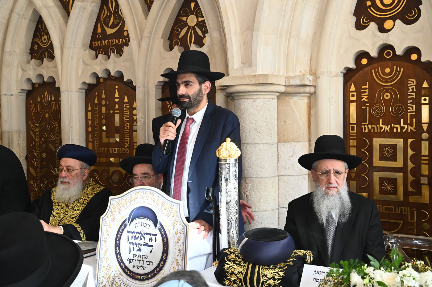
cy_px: 144
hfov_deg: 42.8
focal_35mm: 46
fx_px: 552
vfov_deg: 29.2
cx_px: 216
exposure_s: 1/160
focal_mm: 46
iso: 2500
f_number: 9
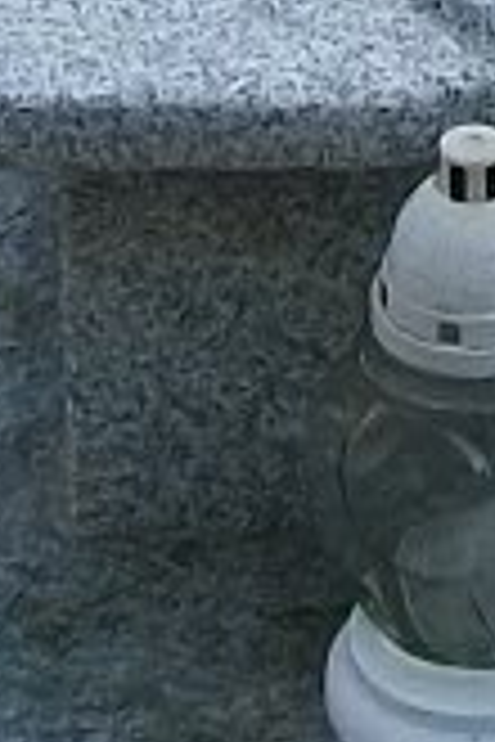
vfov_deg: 6.8
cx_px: 720
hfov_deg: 4.7
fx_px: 6001
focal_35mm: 291
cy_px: -913
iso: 80
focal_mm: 6
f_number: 2.7
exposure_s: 1/500
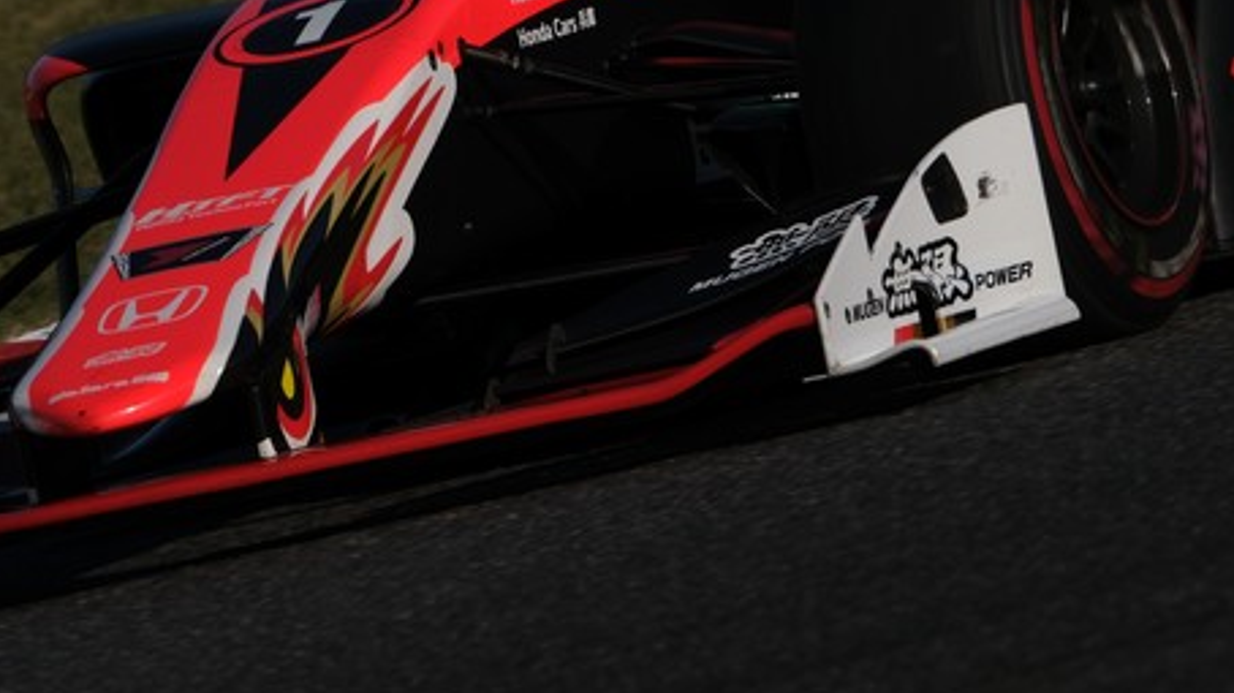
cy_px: 188
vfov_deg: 1.0
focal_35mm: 1164
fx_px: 38074
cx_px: 522
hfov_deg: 1.9
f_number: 10
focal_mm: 467.6
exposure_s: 1/1250
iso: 250
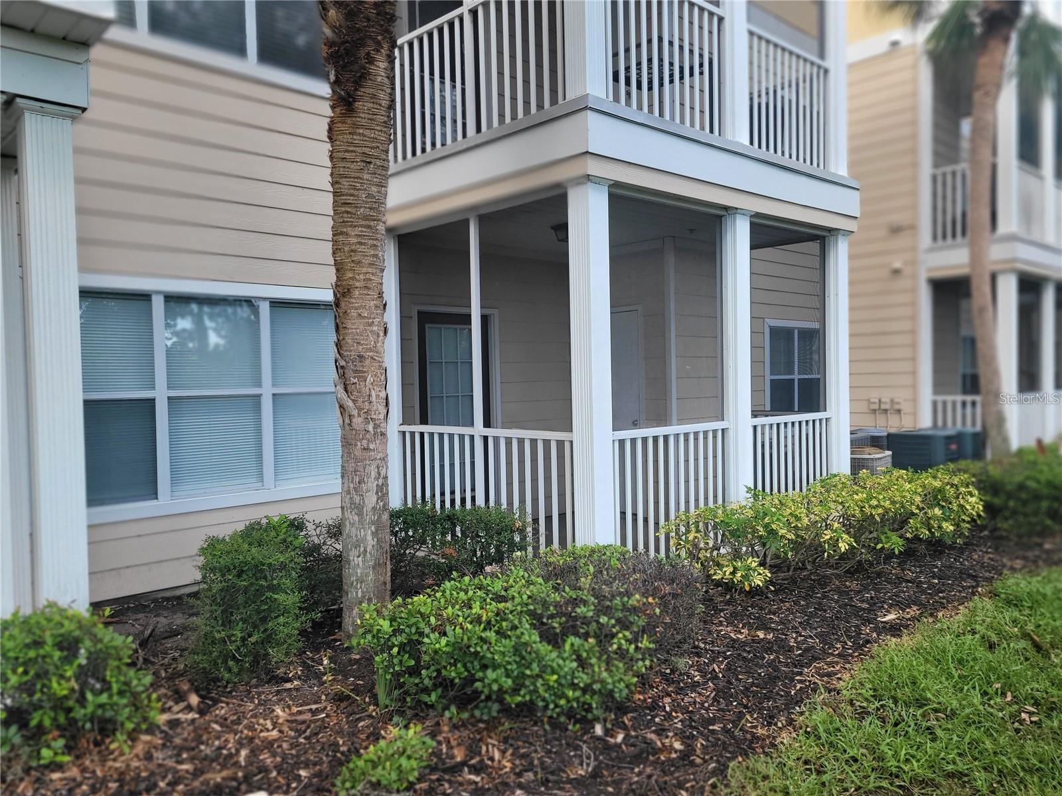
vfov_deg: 53.1
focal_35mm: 26
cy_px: 398
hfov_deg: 67.3
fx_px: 798
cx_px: 531
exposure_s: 1/303
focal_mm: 5.4
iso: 40
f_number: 1.8
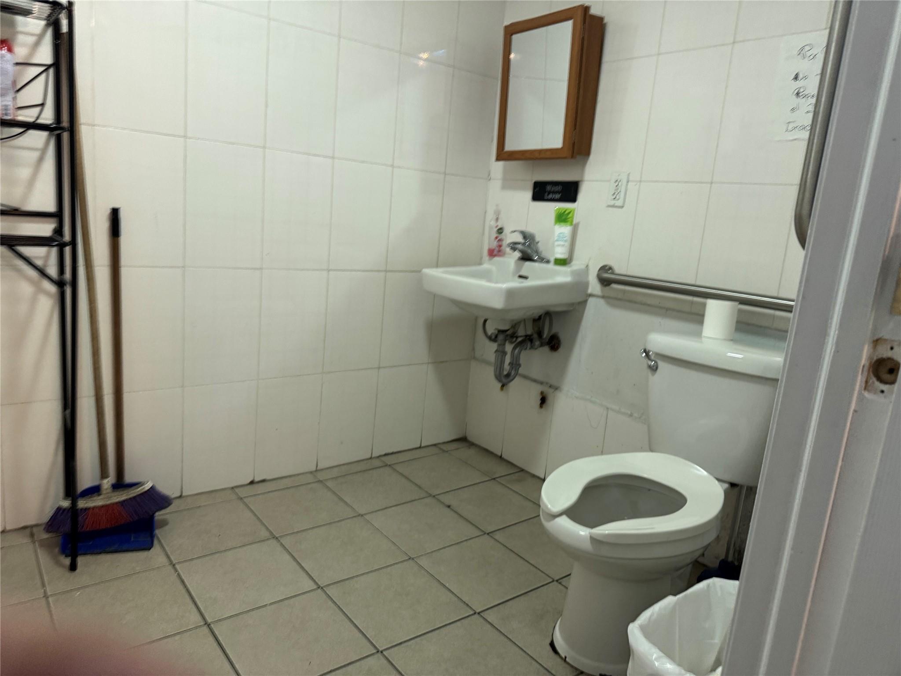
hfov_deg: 71.6
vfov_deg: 56.8
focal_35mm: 24
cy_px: 338
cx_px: 450
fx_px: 625
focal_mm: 6.76
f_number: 1.78
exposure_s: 1/60
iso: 250
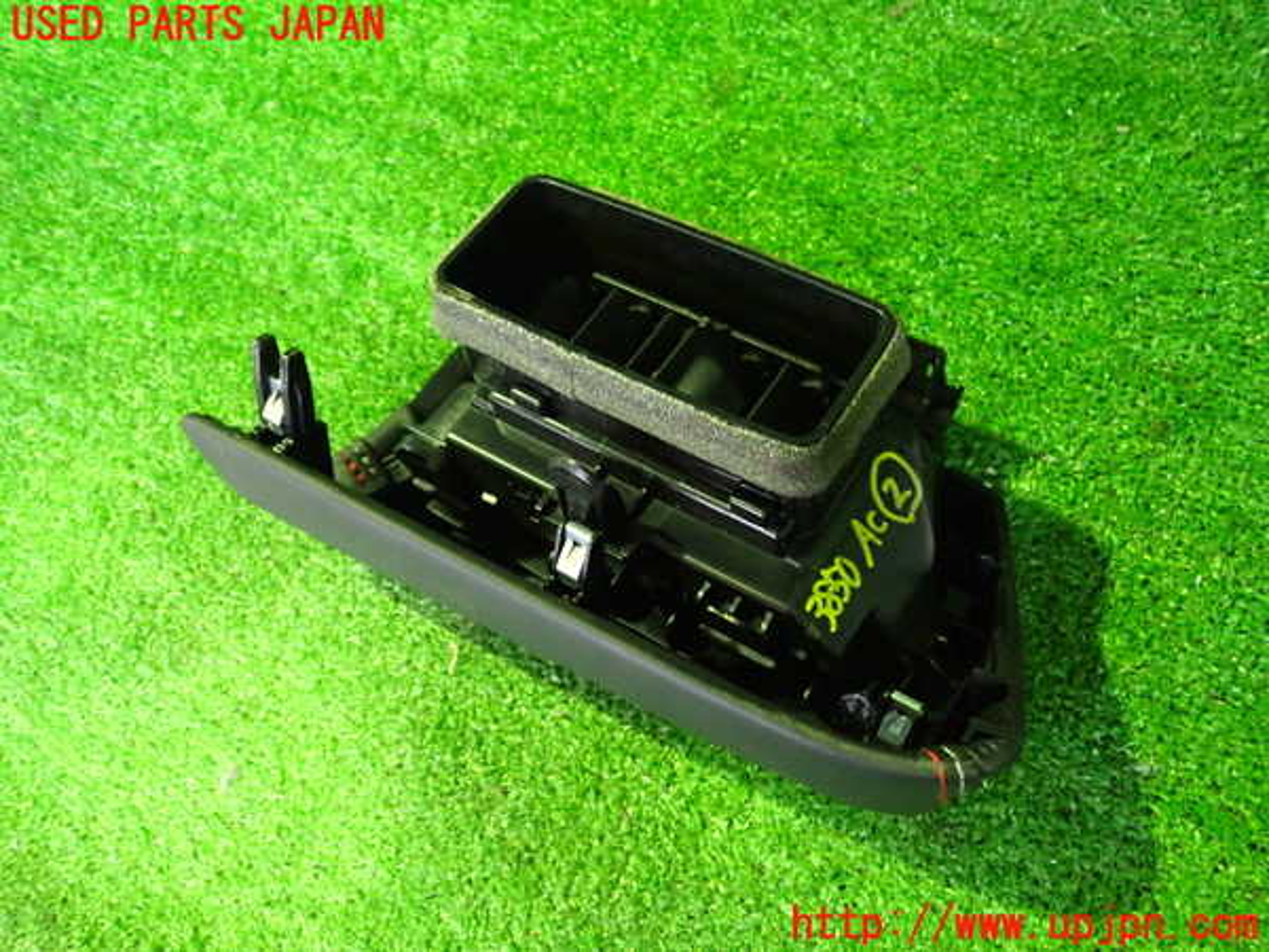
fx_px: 1100
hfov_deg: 60.0
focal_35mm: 30
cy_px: 476
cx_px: 634
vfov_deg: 46.8
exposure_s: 1/25
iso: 1000
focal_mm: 5.4
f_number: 2.3
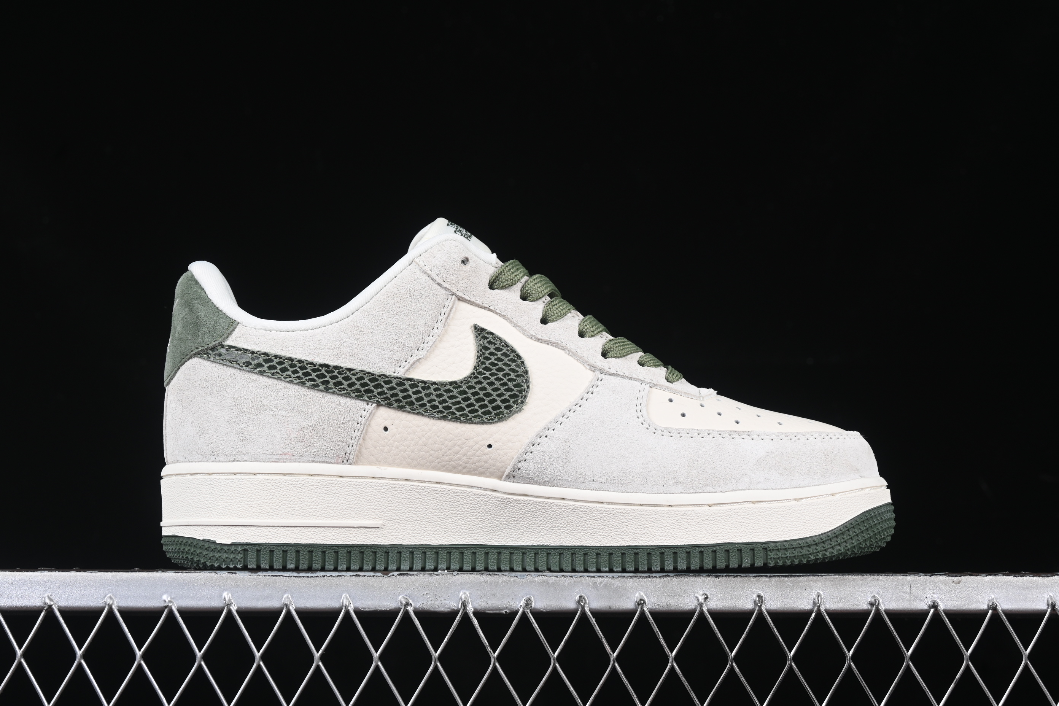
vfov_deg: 18.2
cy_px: 353
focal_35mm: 75
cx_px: 530
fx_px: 2206
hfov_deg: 27.0
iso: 160
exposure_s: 1/80
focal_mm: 50
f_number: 8
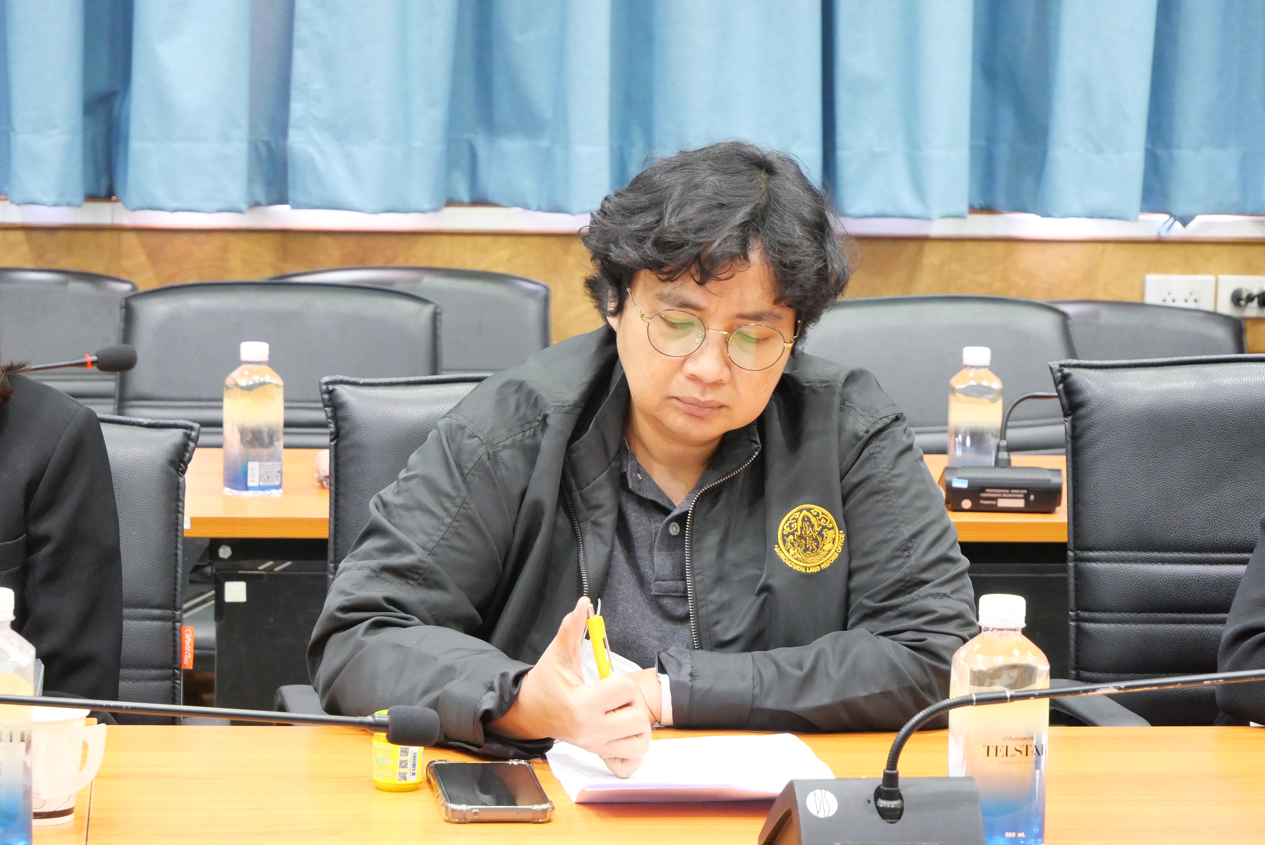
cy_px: 422
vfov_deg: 13.6
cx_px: 632
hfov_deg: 20.2
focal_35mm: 101
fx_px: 3551
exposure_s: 1/20
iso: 3200
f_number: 5.6
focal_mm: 49
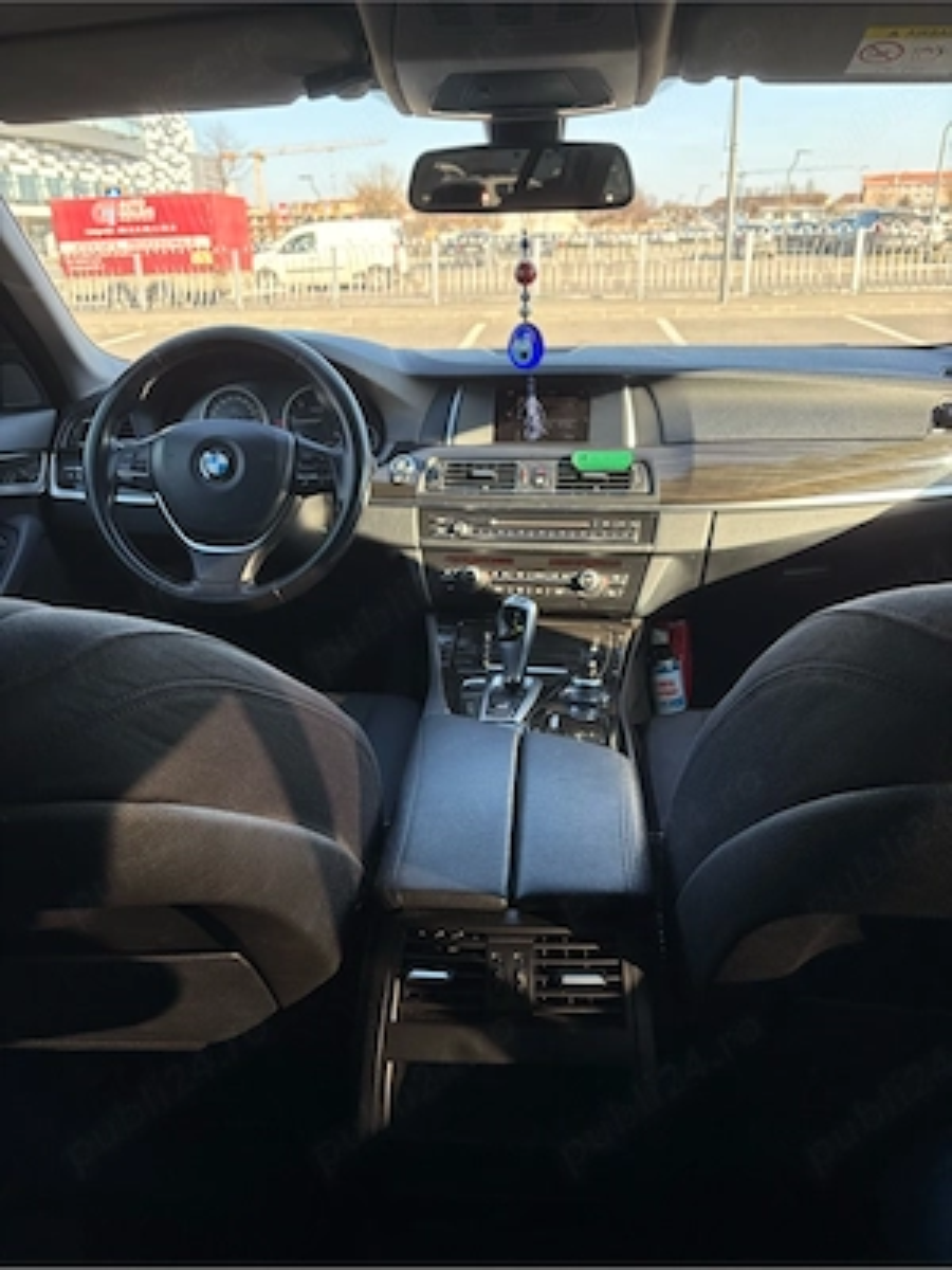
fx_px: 953
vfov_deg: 67.3
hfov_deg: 53.1
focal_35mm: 26
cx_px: 476
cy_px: 635
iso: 125
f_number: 1.6
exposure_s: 1/200
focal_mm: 5.96
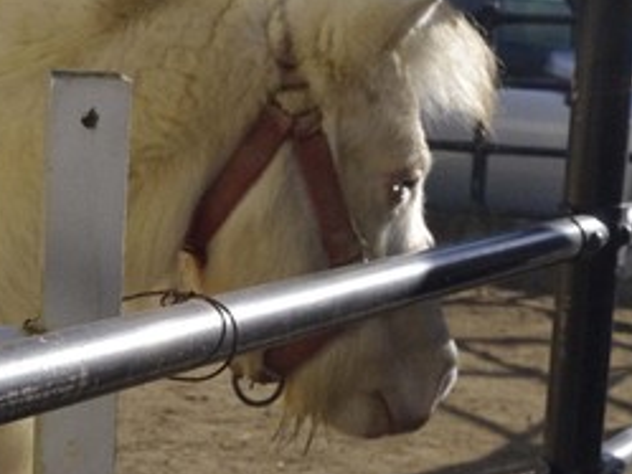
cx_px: 1
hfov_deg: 18.7
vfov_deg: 14.5
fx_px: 1863
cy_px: 350
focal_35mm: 102
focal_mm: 30.63
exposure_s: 1/4000
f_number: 9.5
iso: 3200
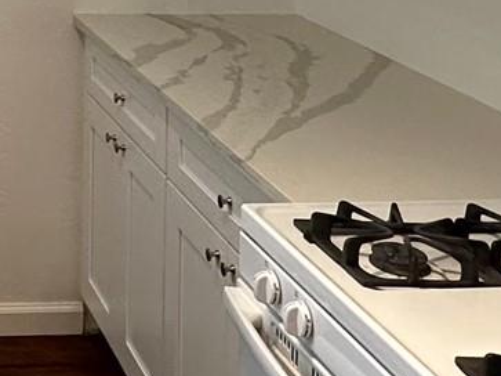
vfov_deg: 16.2
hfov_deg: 22.5
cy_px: -270
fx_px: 1143
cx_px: -121
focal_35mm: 79
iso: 200
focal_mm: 2.22
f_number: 2.2
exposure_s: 1/120
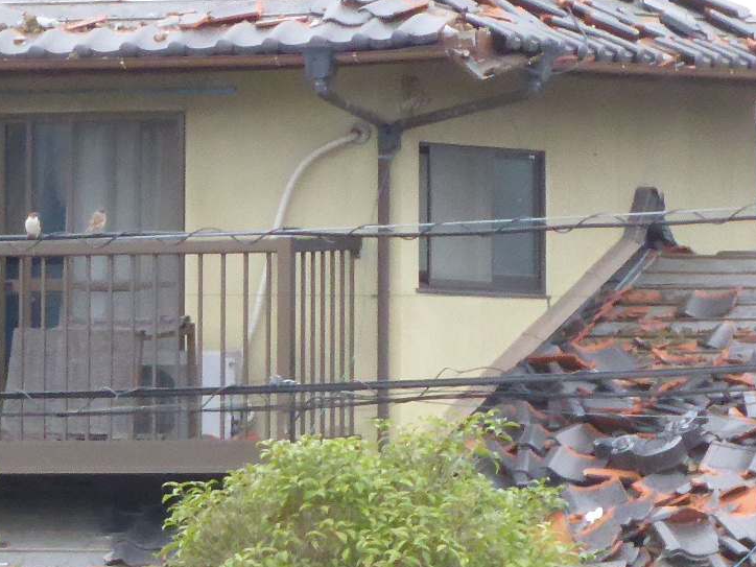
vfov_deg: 2.8
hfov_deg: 3.7
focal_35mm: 534
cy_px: 741
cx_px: -357
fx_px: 11662
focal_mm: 24.4
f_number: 5.4
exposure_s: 1/320
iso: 640
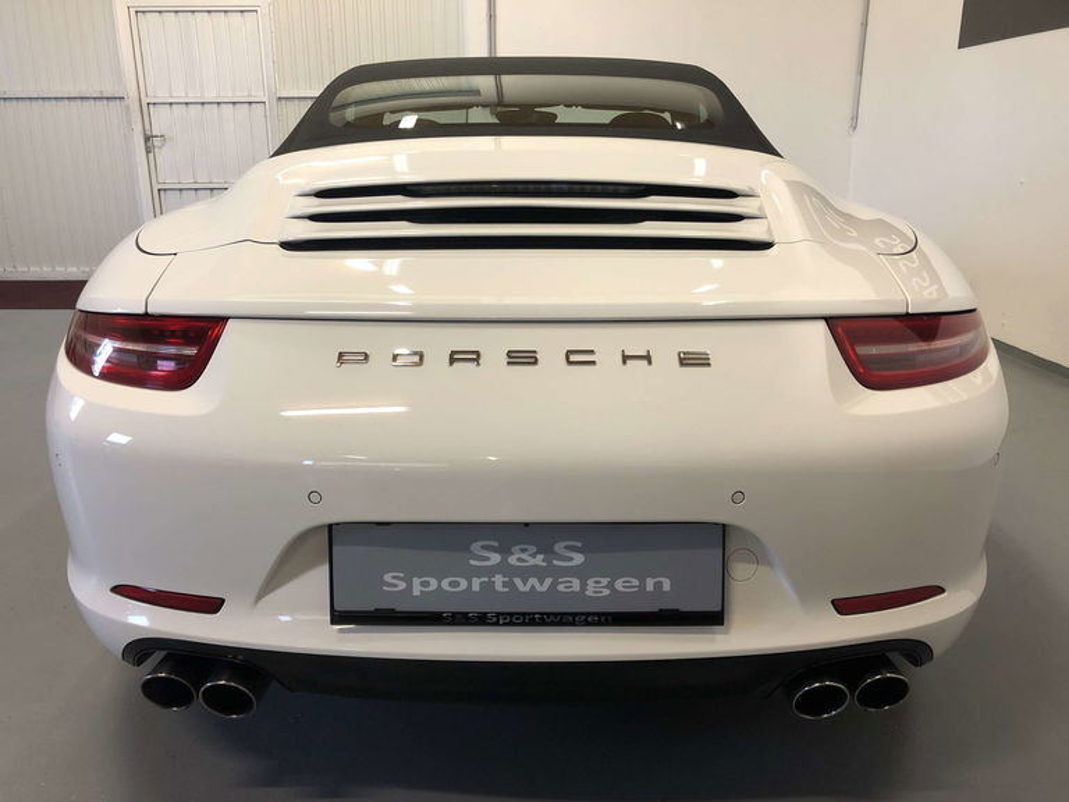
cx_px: 534
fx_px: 865
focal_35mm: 28
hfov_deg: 63.4
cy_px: 401
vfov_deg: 49.7
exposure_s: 1/19
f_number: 1.8
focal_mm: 3.99
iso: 40
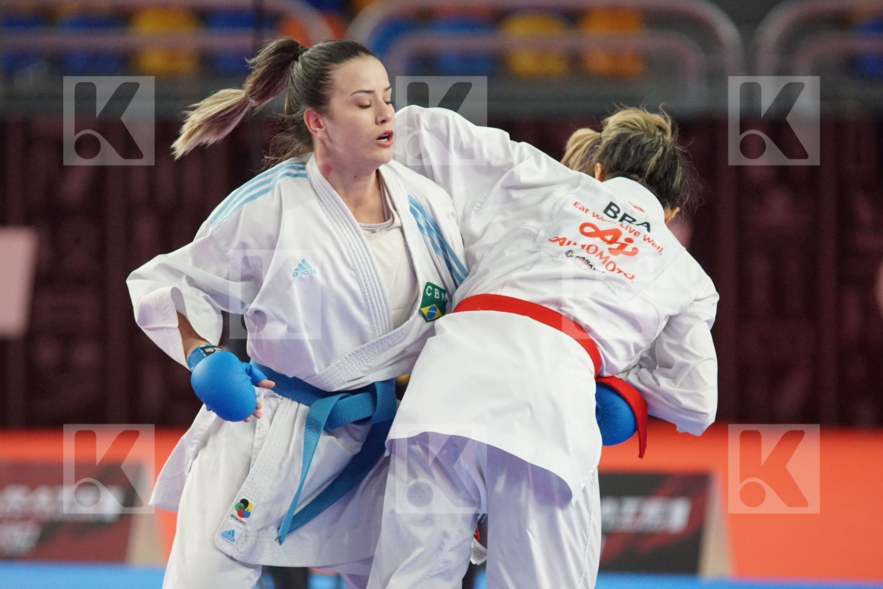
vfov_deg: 5.1
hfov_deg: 7.6
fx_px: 6622
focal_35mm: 270
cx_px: 442
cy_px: 294
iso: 3200
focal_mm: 180
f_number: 2.8
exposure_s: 1/1250
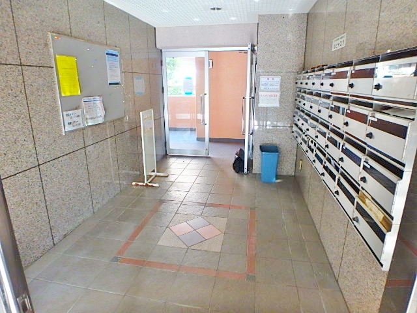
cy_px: 156
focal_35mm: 21
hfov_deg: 79.0
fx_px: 253
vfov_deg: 63.4
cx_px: 208
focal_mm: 3.7
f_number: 3.5
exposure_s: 1/40
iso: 200
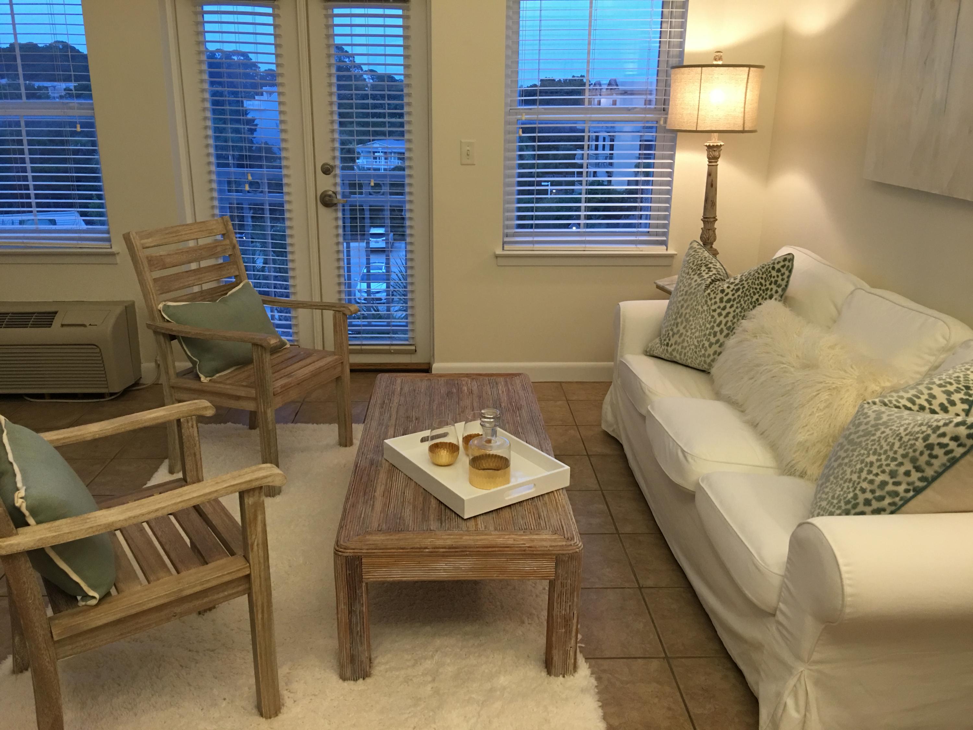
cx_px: 486
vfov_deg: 48.2
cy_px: 365
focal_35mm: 29
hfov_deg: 61.7
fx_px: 815
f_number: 2.2
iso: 64
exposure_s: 1/15
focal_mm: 4.15
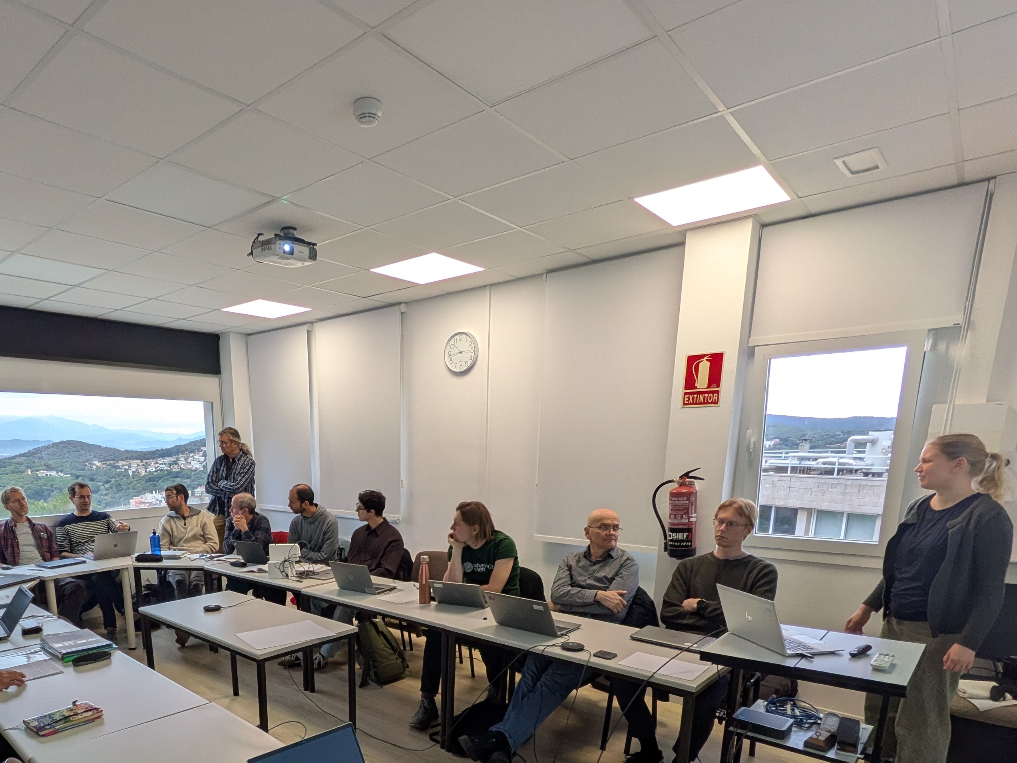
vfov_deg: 57.2
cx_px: 377
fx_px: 646
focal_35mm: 22
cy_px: 595
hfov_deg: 75.0
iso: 66
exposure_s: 1/100
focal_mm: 1.83
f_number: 2.2
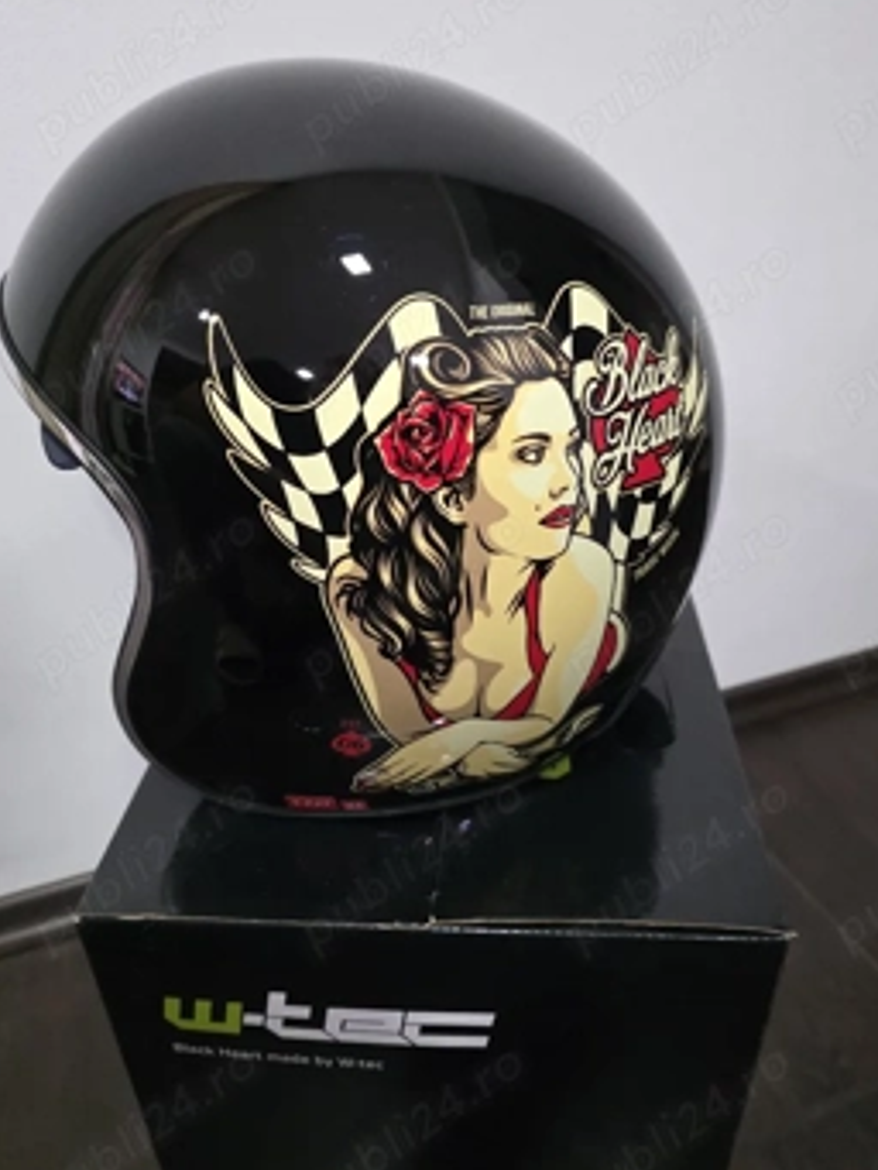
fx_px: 913
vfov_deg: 65.2
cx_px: 480
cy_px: 638
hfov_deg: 51.3
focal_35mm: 27
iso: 2000
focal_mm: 6.3
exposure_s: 1/101
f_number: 1.7
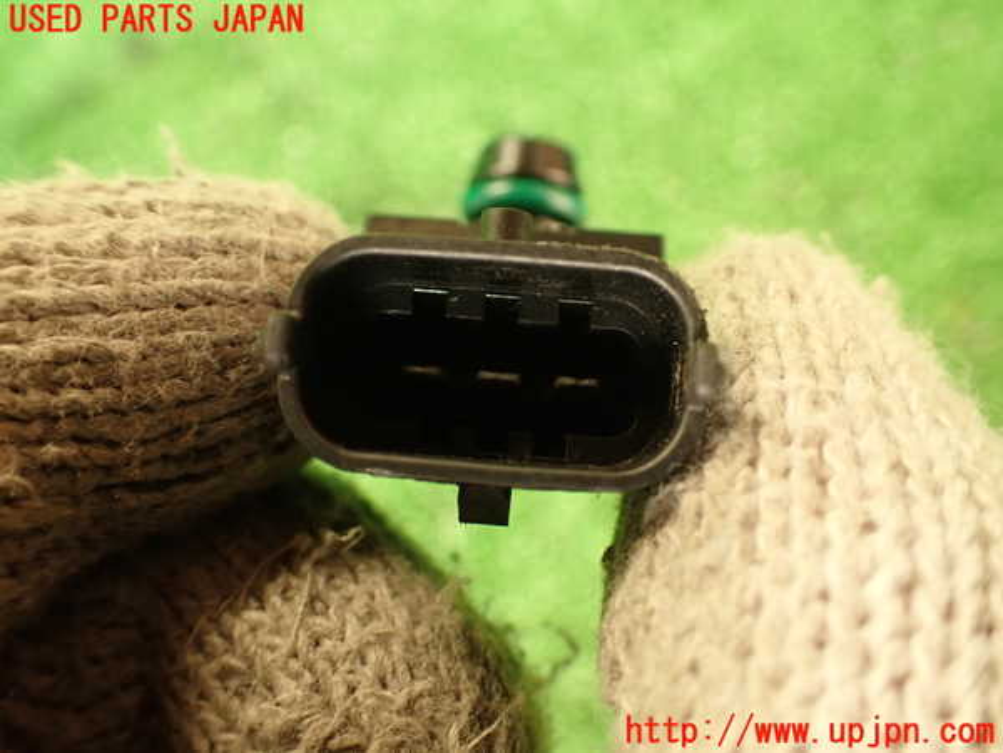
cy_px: 376
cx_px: 502
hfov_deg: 56.8
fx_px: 927
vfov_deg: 44.2
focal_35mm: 32
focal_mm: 5.79
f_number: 2.4
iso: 320
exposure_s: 1/30
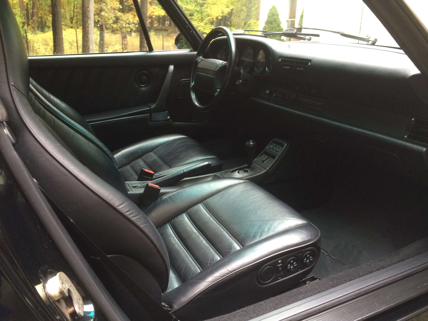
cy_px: 160
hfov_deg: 61.7
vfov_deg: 48.2
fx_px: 359
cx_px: 214
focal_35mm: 29
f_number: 2.2
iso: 100
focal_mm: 4.15
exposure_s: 1/33
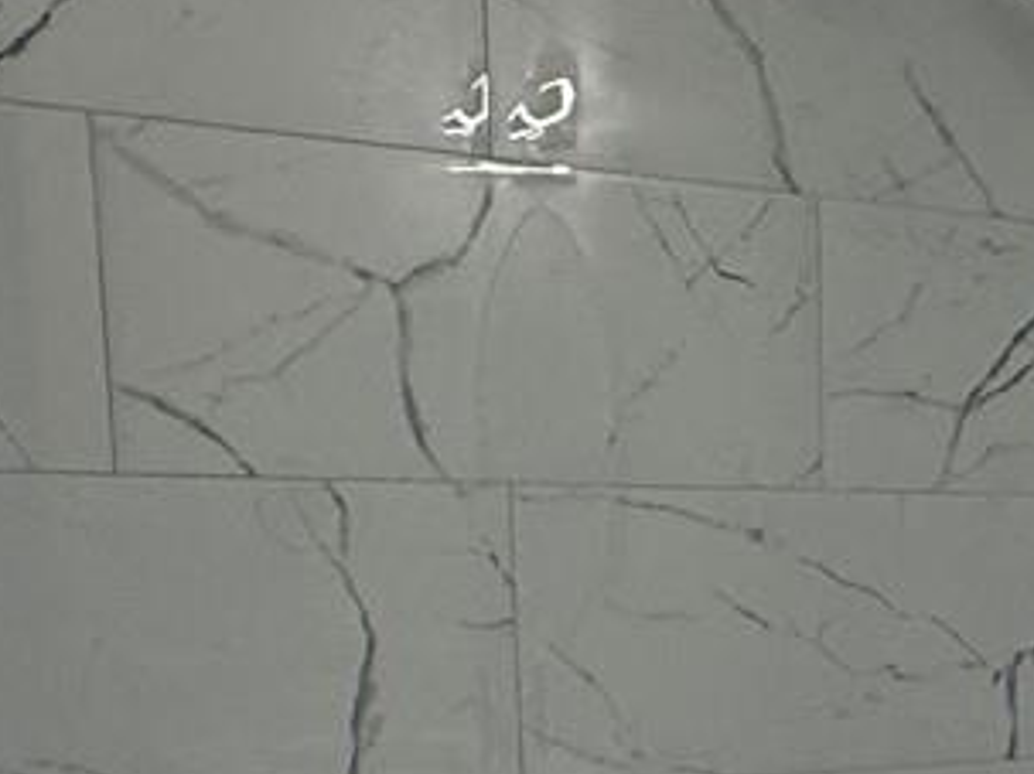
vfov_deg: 19.2
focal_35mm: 74
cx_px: 1778
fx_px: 2210
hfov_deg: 20.2
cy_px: 801
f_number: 2.2
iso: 100
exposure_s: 1/120
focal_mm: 2.22
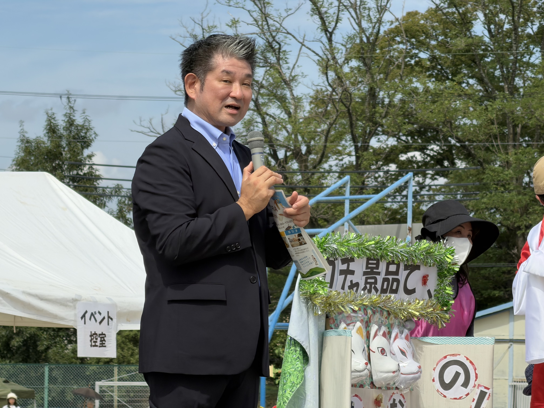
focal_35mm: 200
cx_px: 272
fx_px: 3143
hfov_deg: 9.9
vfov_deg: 7.4
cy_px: 204
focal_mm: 16.89
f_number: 2.8
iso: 16
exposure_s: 1/671
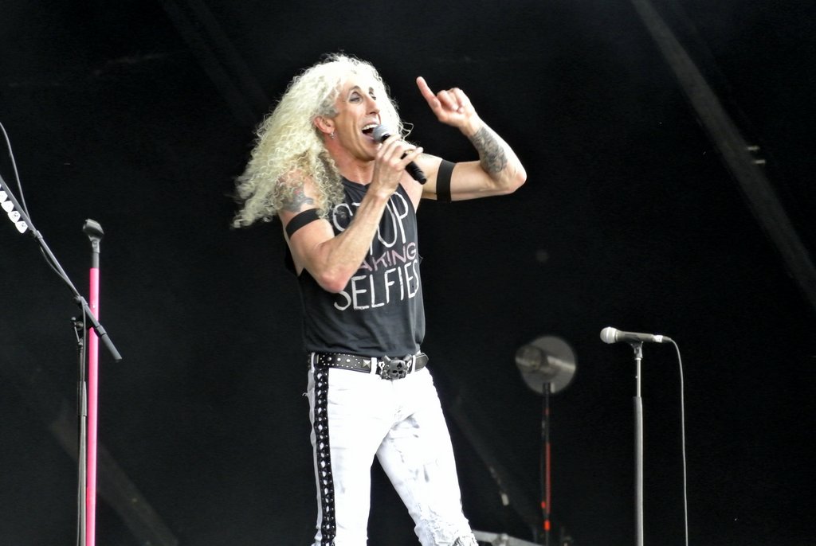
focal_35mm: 297
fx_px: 6742
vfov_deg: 4.6
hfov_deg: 6.9
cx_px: 408
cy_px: 273
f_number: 5.6
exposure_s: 1/80
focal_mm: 110
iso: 1600
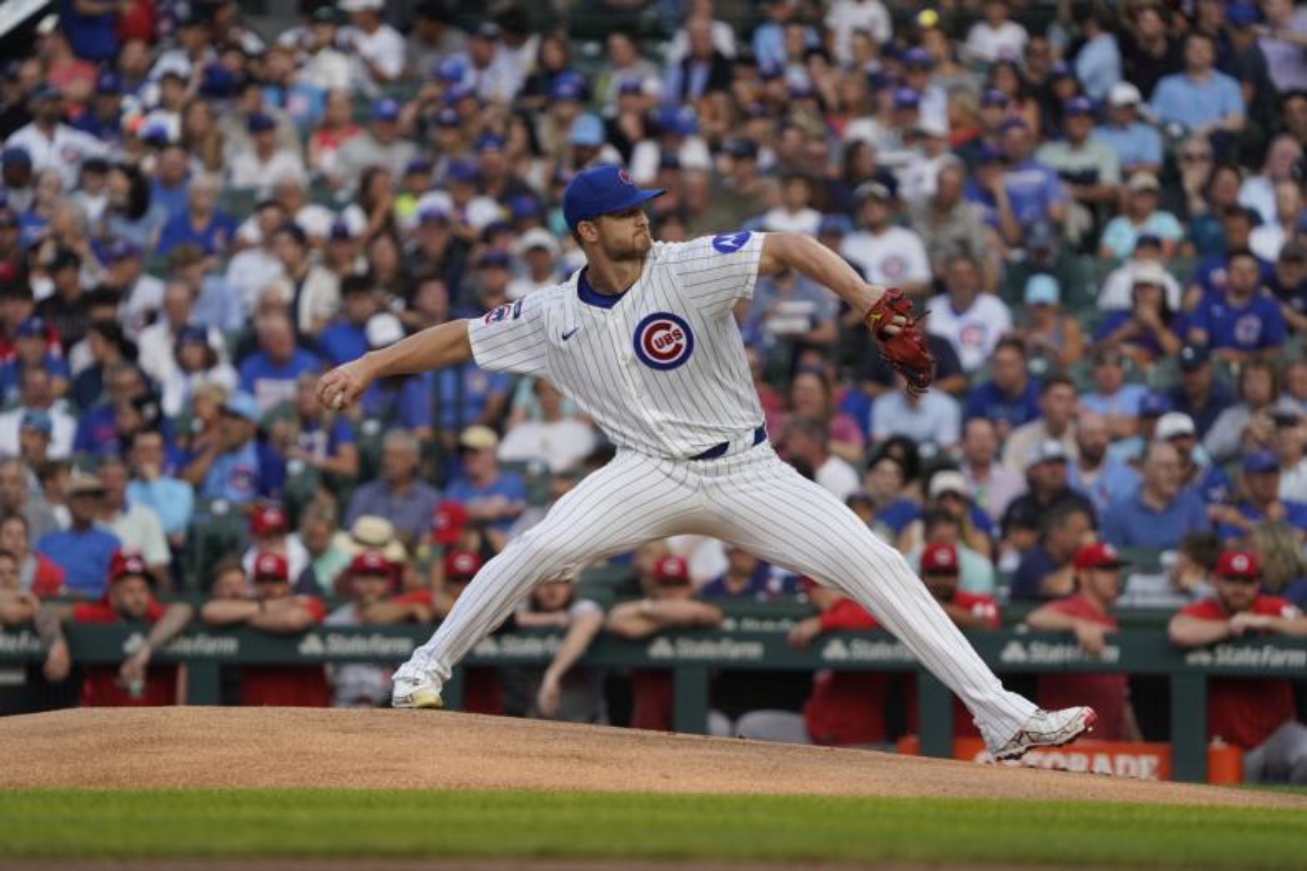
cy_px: 436
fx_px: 14518
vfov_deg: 3.4
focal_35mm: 400
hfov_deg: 5.2
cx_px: 654
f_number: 6.3
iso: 1600
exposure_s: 1/1600
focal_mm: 400
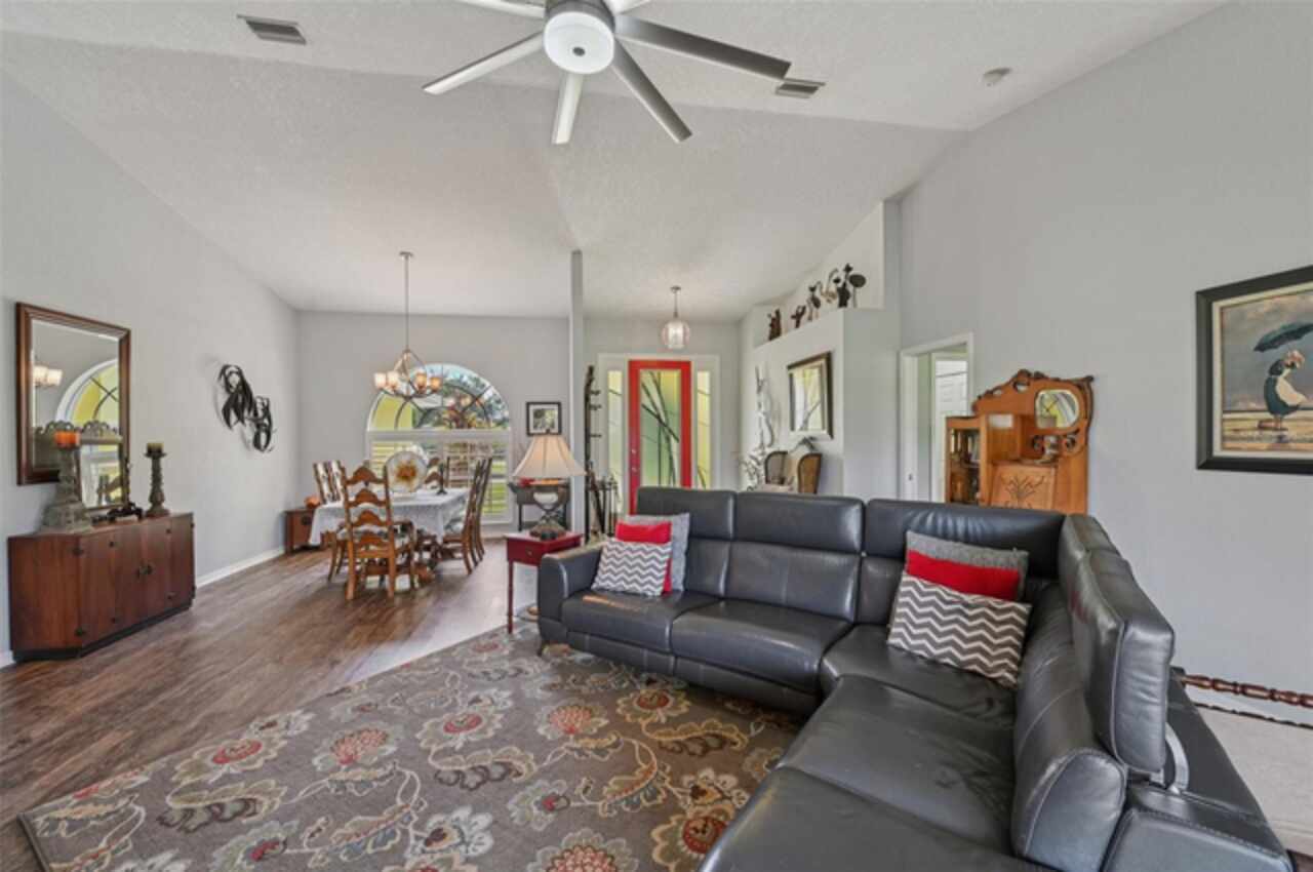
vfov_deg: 81.1
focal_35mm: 14
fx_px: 510
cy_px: 436
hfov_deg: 104.3
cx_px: 656
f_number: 8
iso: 400
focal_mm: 14
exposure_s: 1/30
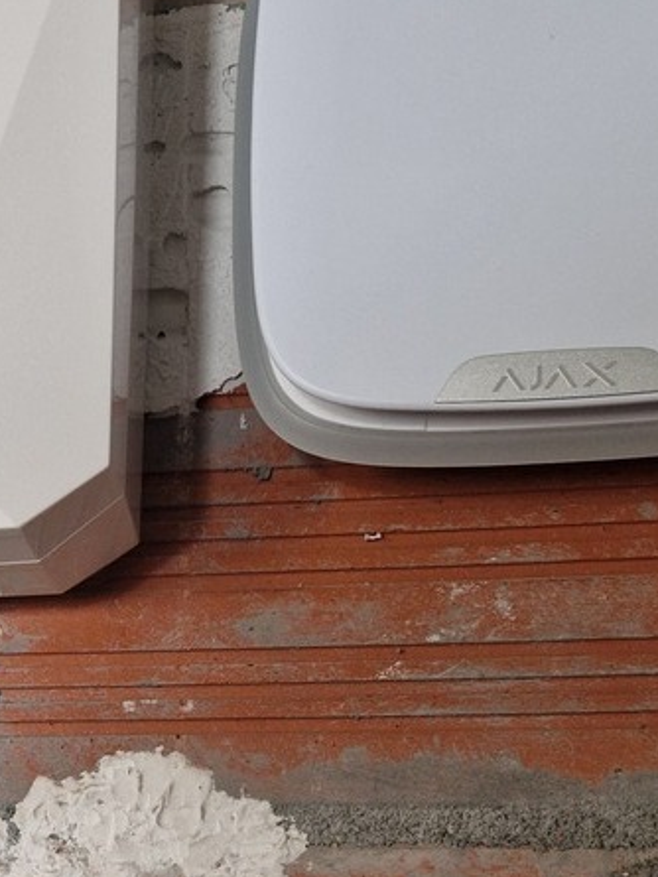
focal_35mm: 62
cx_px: 39
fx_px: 1571
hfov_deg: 22.9
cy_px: 952
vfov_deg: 28.5
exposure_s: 1/100
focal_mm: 5.4
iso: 320
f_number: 1.8
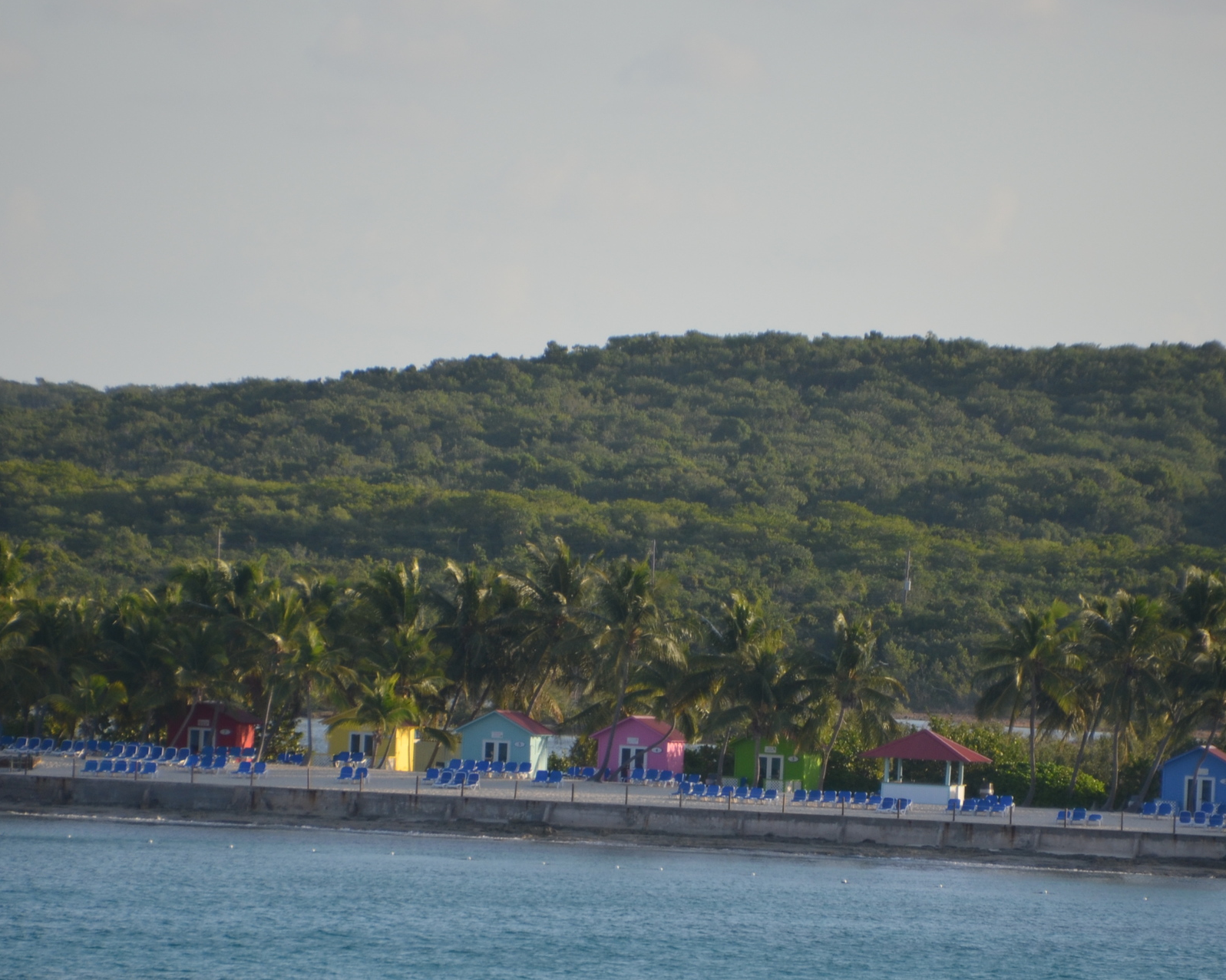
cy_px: 564
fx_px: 21549
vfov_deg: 2.6
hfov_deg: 3.3
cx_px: 600
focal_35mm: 594
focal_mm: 270
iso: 220
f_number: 6.3
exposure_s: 1/500
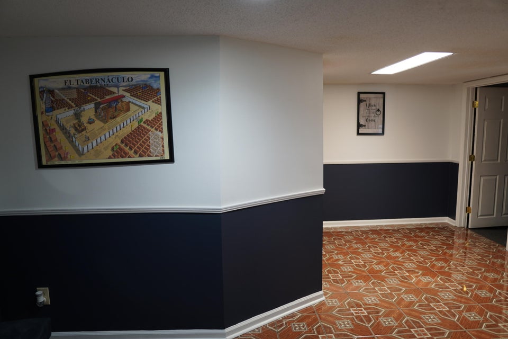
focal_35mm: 24
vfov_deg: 53.1
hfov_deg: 73.7
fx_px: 339
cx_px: 254
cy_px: 170
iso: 100
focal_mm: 16
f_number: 1.4
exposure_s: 1/40
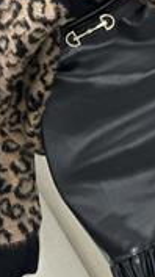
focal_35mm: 190
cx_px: 80
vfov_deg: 11.2
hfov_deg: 6.4
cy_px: -8
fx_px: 1394
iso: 250
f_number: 2.8
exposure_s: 1/100
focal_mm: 9
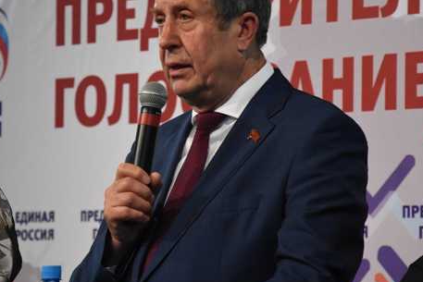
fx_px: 2429
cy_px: 110
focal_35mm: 207
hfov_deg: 10.0
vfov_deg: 6.7
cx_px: 174
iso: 4000
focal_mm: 105
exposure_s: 1/250
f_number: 6.3
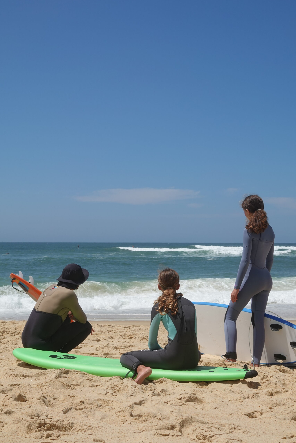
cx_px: 148
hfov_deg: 27.0
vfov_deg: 39.6
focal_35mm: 50
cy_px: 222
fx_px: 617
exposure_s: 1/1000
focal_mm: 18.21
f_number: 5
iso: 100
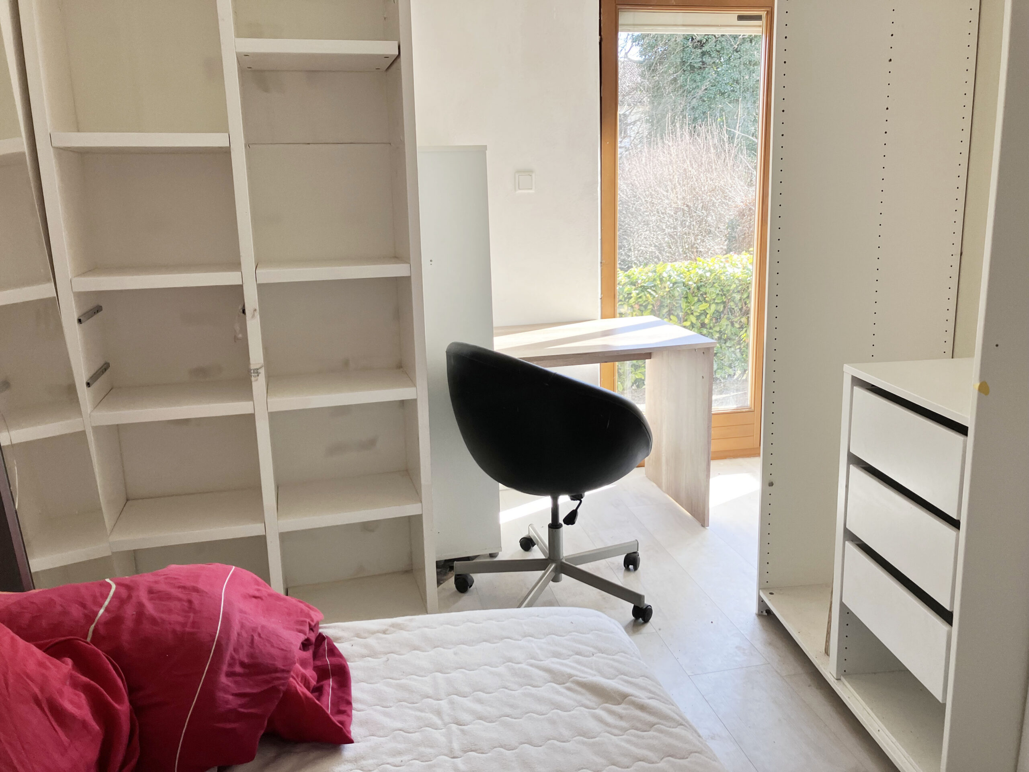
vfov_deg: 49.7
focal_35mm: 28
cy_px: 386
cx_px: 514
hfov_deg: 63.4
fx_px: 832
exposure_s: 1/121
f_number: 1.8
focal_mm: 3.99
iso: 50
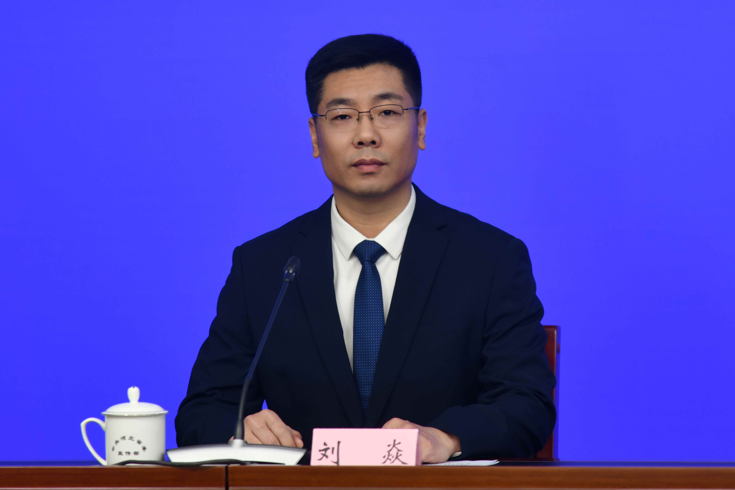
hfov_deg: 17.1
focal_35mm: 120
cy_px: 245
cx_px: 368
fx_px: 2450
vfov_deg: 11.4
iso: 320
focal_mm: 120
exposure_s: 1/80
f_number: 4
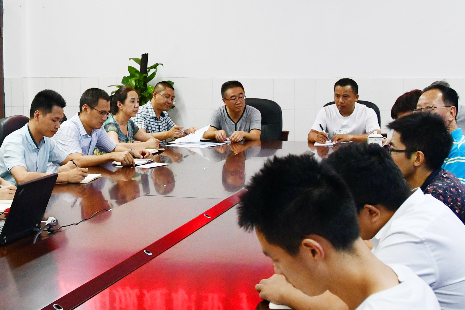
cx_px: 89
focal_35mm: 70
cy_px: 91
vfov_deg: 19.4
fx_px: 904
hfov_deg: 28.2
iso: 1250
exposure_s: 1/125
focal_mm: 18
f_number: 3.5
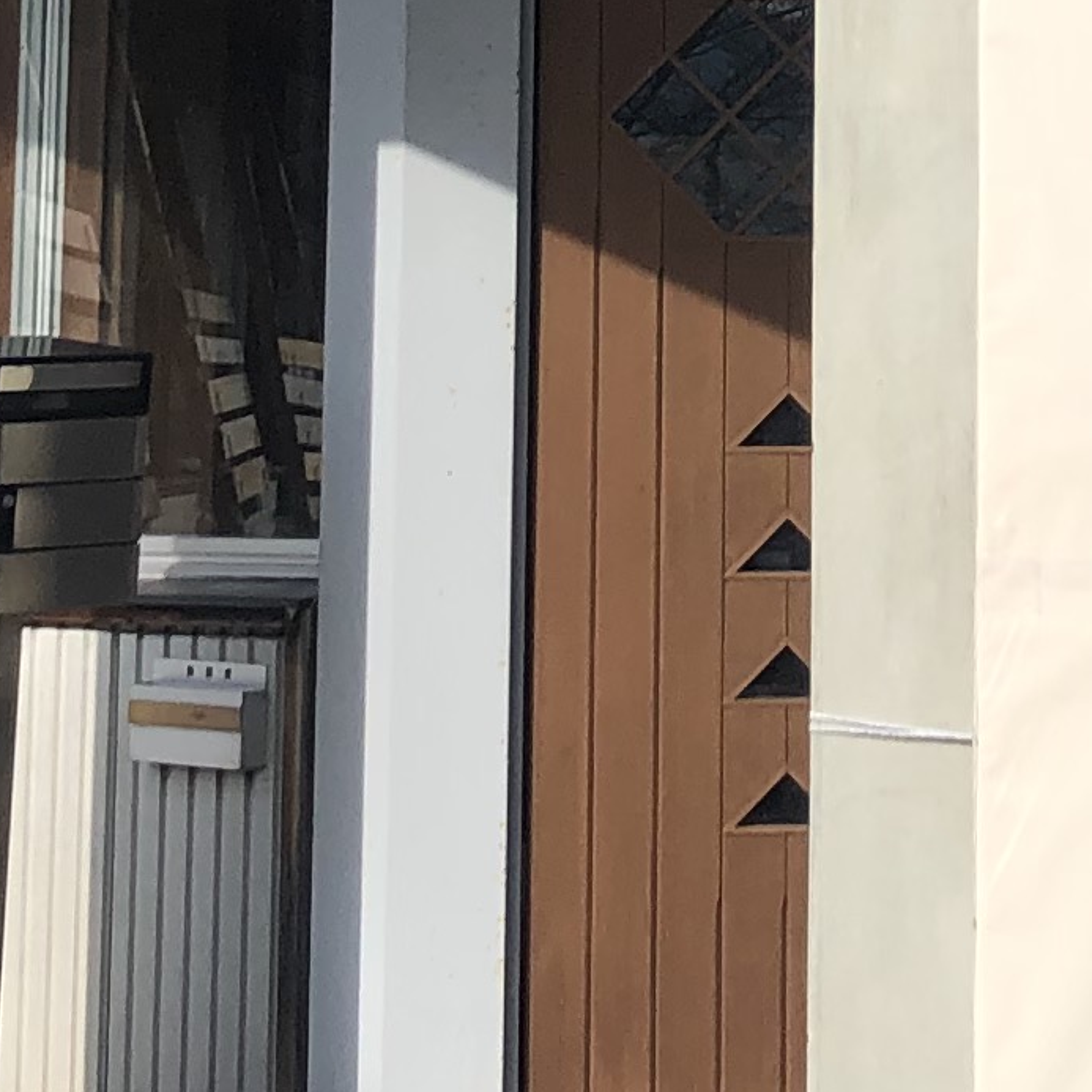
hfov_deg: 12.0
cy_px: -325
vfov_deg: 11.8
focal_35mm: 144
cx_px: 988
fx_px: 5139
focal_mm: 3.99
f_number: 1.8
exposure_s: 1/2183
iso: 20
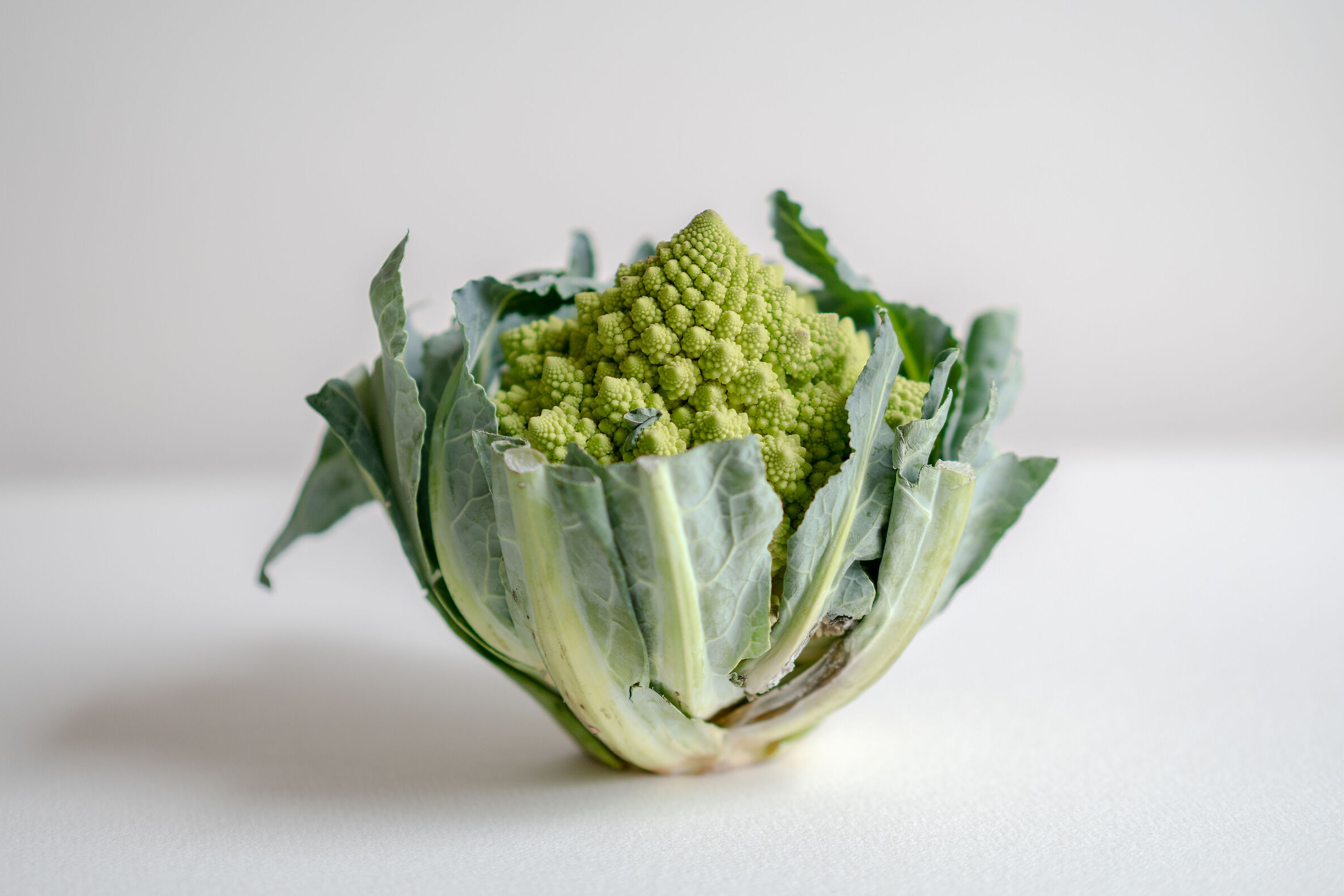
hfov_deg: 22.6
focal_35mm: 90
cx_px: 673
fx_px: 3360
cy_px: 412
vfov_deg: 15.2
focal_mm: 43
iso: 200
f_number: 1.2
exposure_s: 1/500
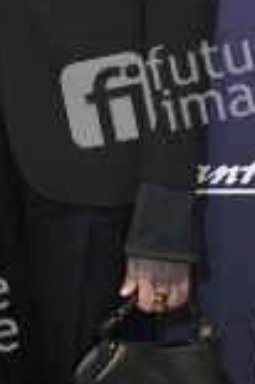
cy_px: -35
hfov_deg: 8.5
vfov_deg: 12.6
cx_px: -37
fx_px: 1704
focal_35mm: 160
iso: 500
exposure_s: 1/250
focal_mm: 62
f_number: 6.3
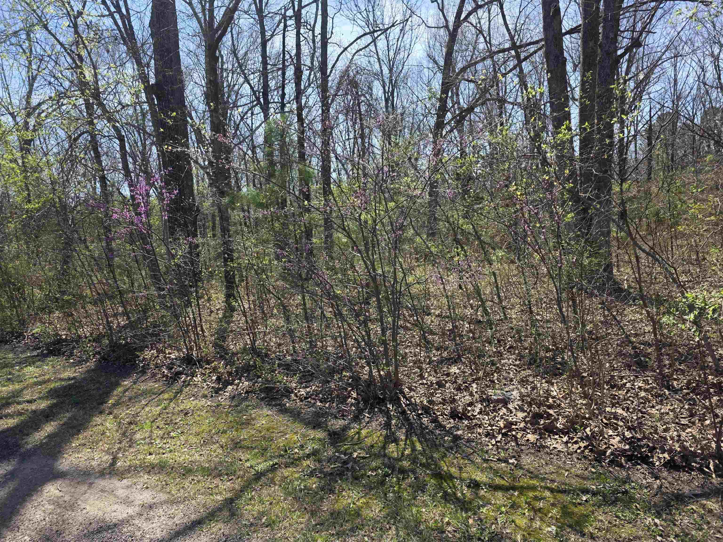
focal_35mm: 23
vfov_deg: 58.9
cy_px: 271
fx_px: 480
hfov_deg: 73.9
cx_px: 362
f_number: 1.7
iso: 80
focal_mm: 6.3
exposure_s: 1/2198
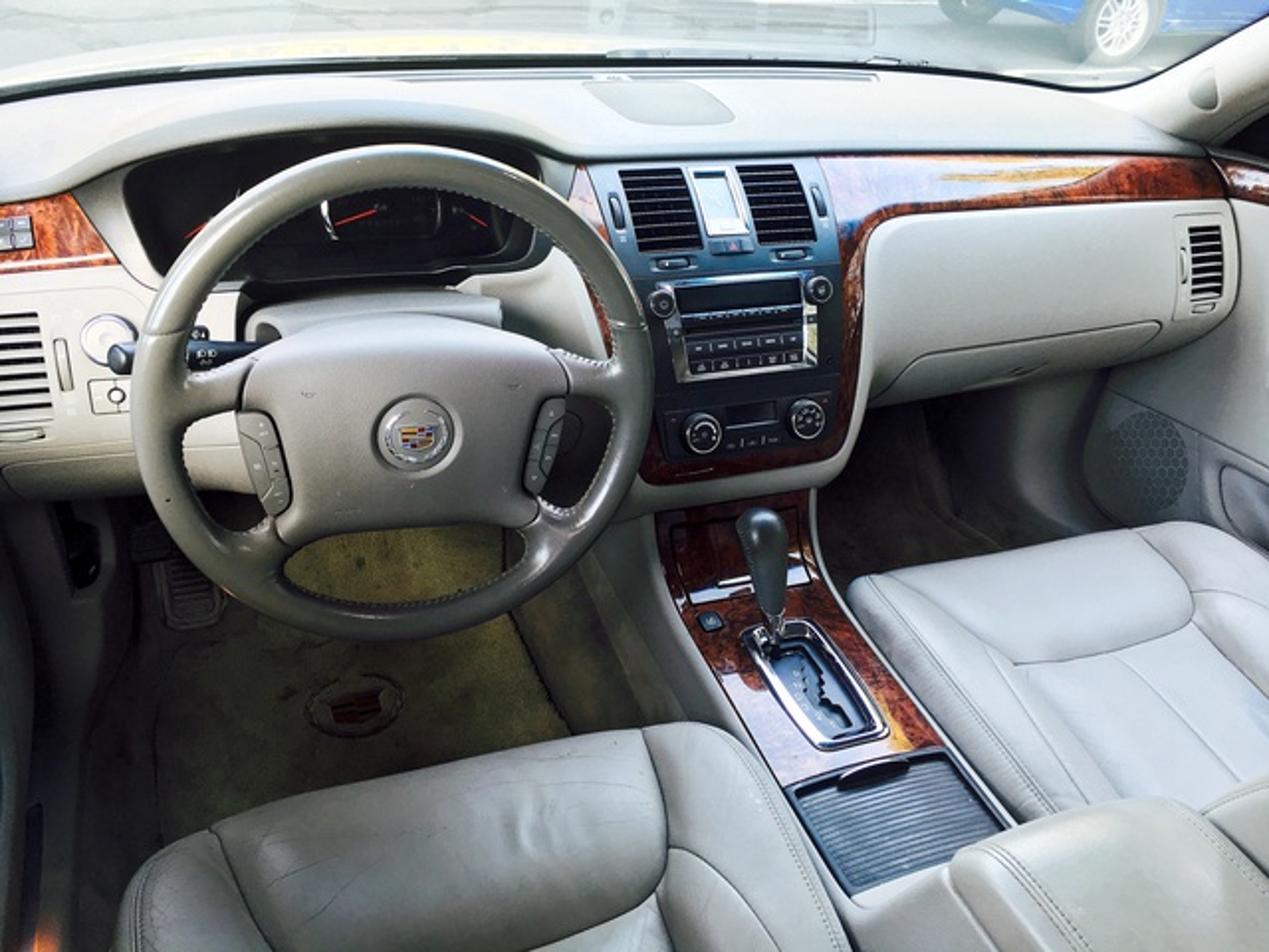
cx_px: 634
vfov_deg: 48.2
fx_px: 1063
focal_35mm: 29
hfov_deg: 61.7
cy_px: 476
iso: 40
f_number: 2.2
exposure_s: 1/30
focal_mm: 4.15
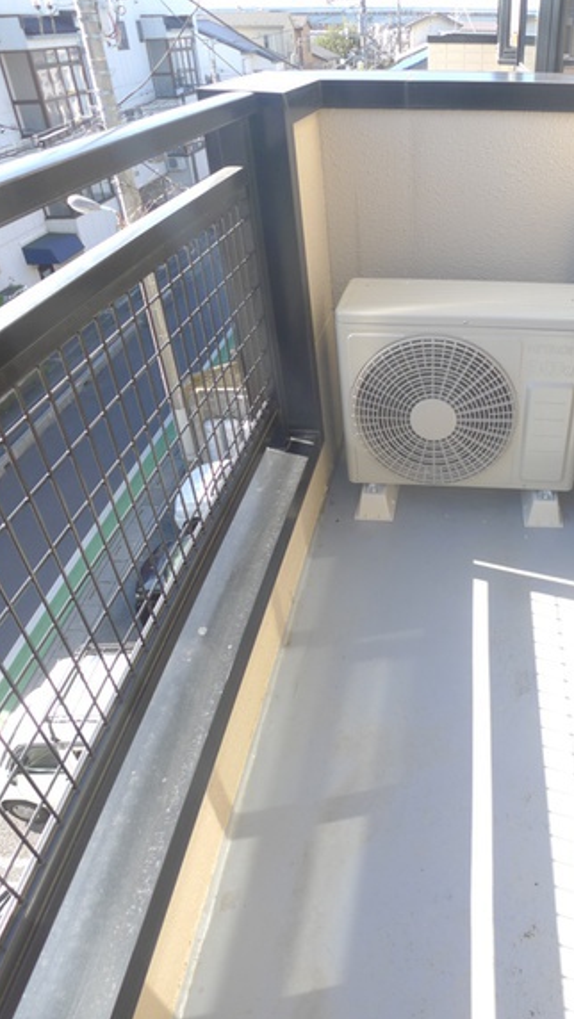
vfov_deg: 60.8
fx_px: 865
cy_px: 567
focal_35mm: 32
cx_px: 447
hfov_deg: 35.7
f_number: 2.8
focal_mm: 5.1
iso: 80
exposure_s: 1/250
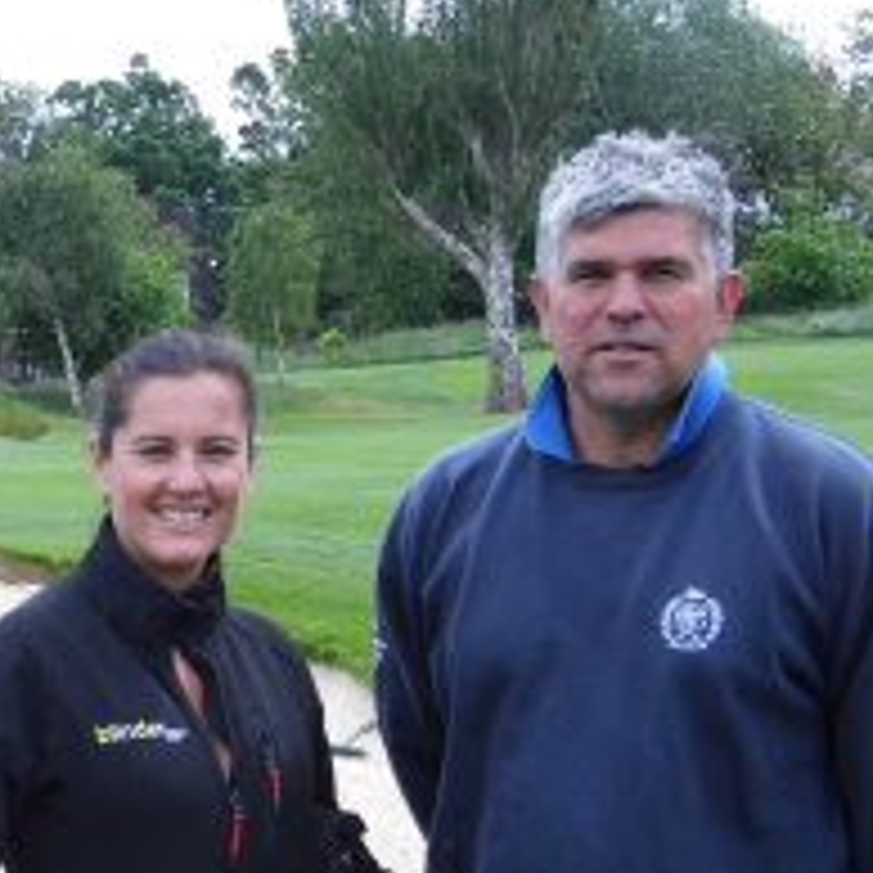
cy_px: 585
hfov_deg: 19.0
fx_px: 2511
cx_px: -72
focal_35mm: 88
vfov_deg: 19.7
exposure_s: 1/500
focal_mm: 7.7
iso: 100
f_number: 3.5
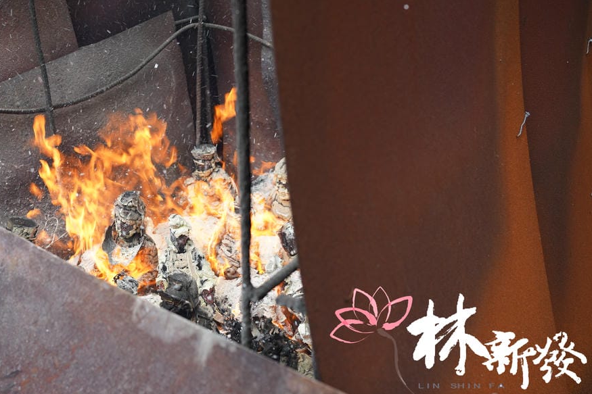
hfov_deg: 40.8
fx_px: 789
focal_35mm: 48
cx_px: 219
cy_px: 172
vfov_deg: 28.0
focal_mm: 35
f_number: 4
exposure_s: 1/160
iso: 200
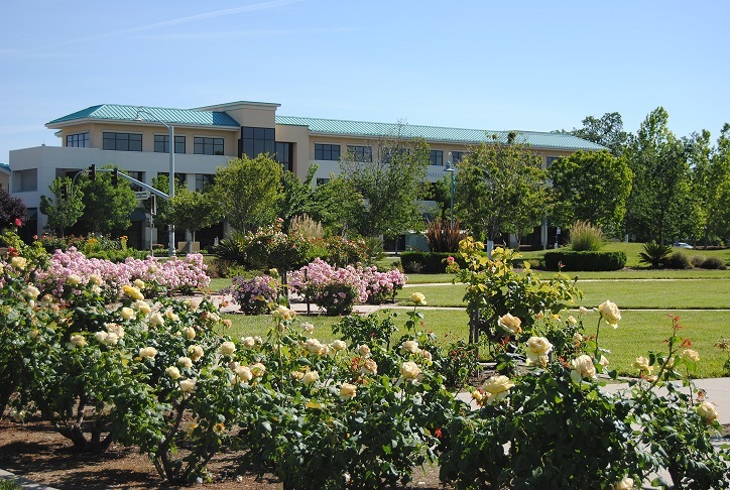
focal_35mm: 63
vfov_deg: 21.7
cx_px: 365
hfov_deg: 31.8
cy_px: 245
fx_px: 1280
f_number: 5
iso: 100
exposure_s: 1/500
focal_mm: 42
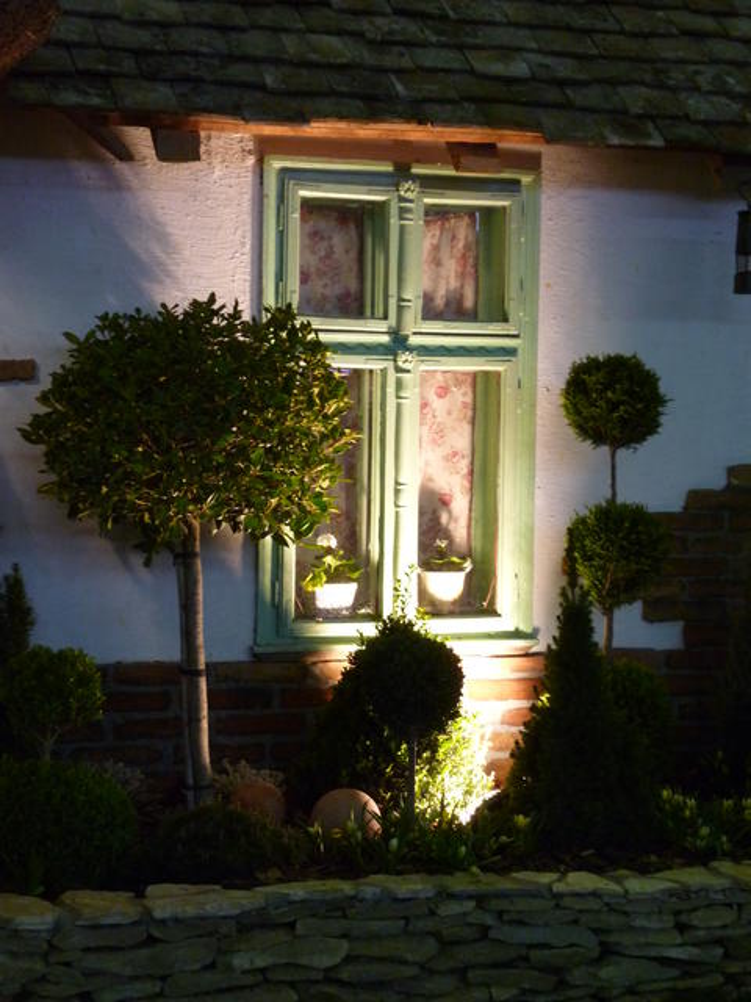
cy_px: 501
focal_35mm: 69
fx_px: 1996
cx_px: 376
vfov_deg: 28.2
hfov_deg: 21.3
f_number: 3.9
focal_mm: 11.4
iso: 400
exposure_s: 1/30
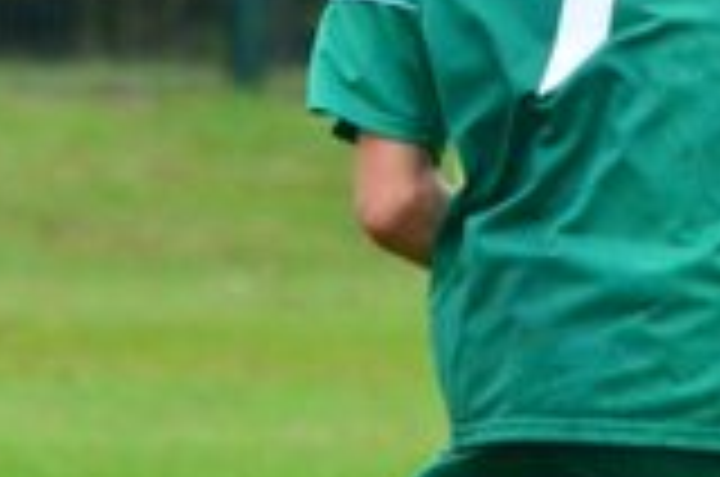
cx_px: 522
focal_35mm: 2250
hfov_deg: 0.9
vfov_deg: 0.6
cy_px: 333
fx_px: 44910
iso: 2000
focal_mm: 300
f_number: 7.1
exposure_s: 1/640
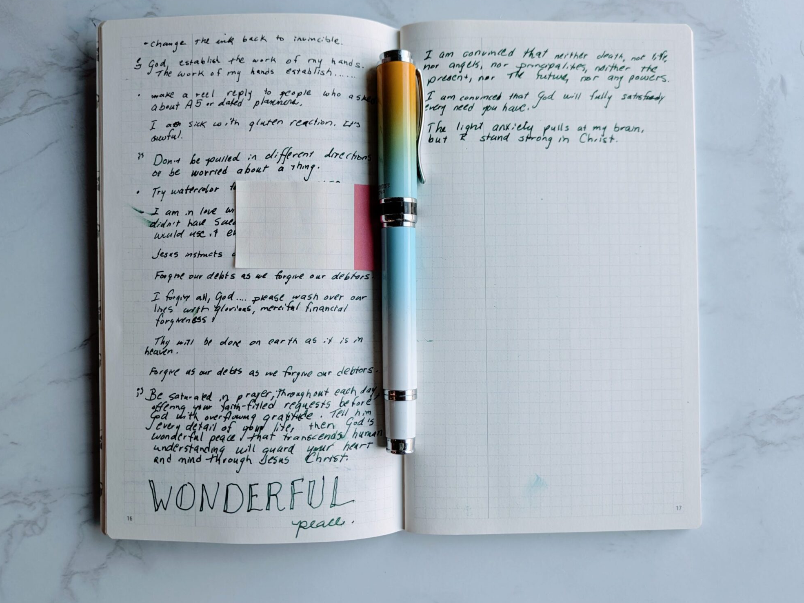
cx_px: 390
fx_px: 604
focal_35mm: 26
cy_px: 302
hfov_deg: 67.3
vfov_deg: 53.1
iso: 42
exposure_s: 1/161
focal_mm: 5.43
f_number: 1.89
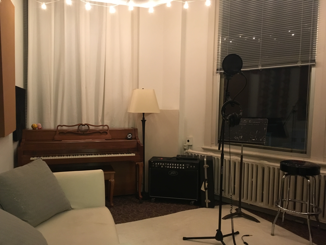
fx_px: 273
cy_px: 122
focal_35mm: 29
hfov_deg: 61.7
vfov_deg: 48.2
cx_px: 163
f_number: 2.2
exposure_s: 1/15
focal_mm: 4.15
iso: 200
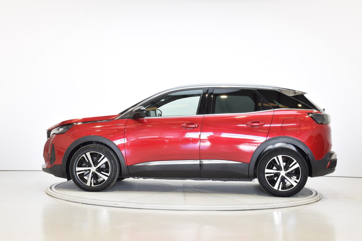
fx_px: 573
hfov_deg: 35.1
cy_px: 120
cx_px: 181
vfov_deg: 23.8
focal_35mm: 57
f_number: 10
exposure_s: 1/4
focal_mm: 38
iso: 100
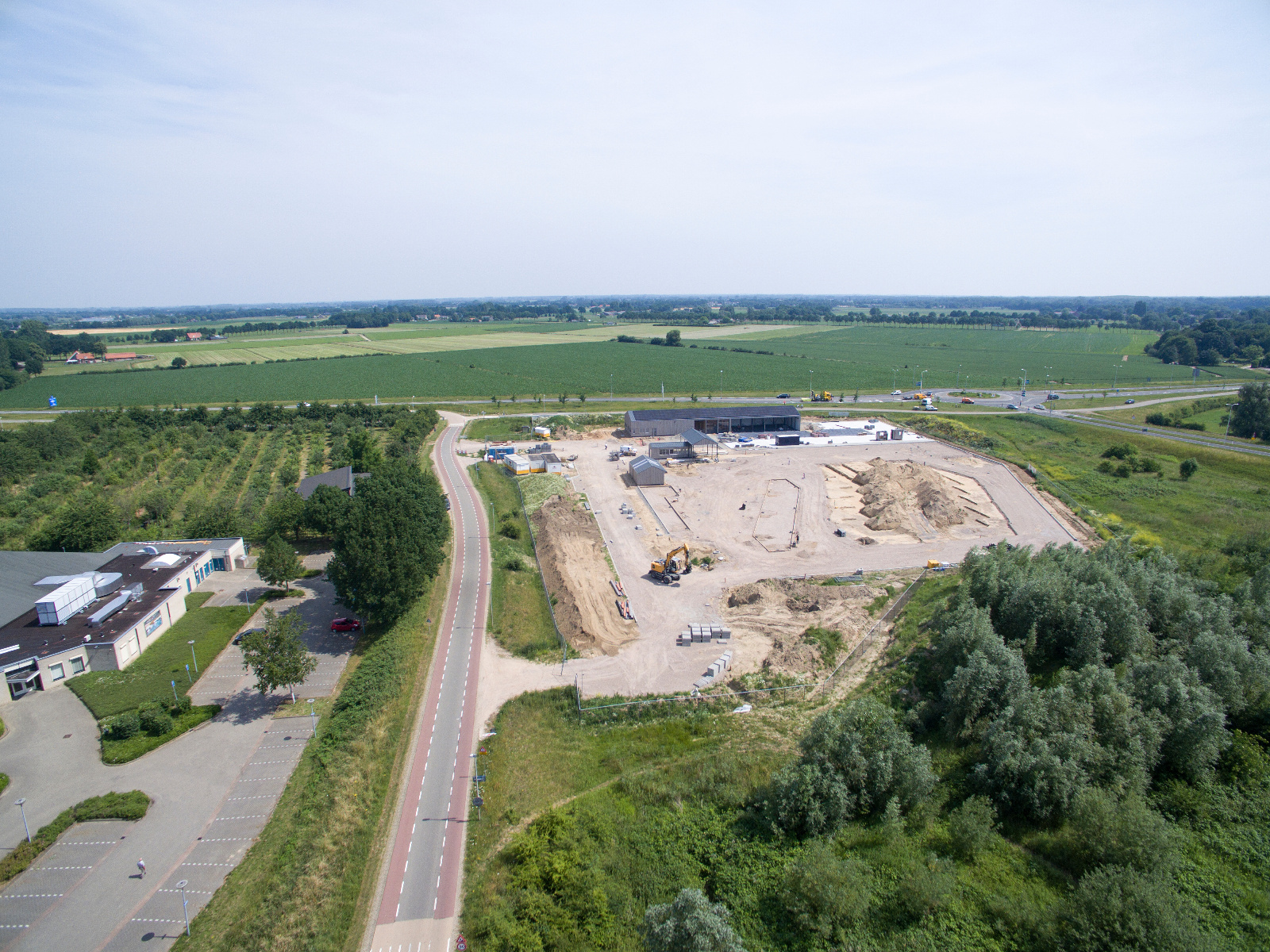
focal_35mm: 20
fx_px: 734
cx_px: 635
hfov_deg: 81.7
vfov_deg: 66.0
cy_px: 476
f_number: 2.8
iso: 100
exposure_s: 1/1300
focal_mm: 3.61
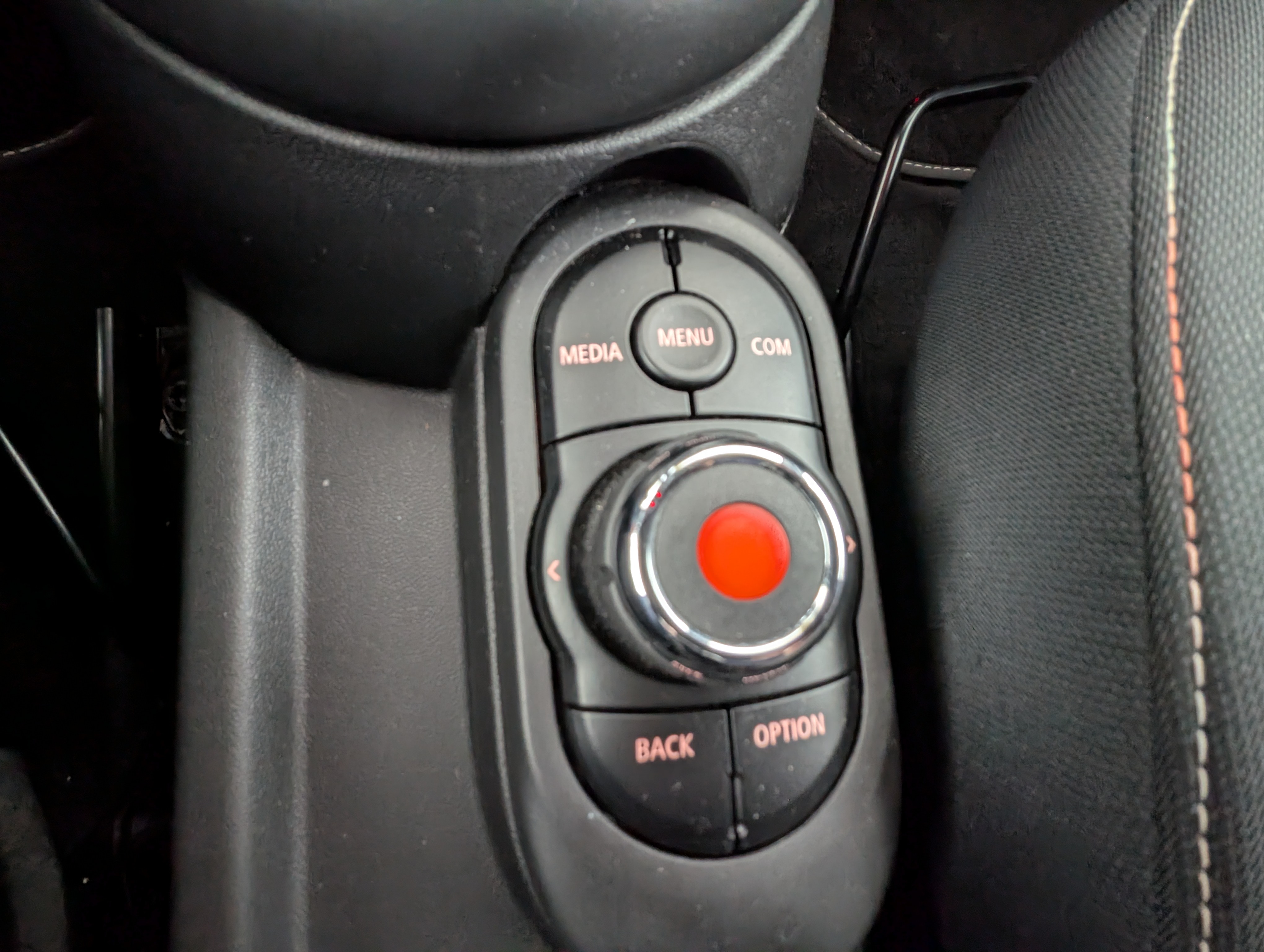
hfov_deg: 94.4
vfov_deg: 78.2
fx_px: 585
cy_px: 476
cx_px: 632
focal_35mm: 16
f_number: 2.2
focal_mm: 2.35
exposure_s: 1/23.8
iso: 498
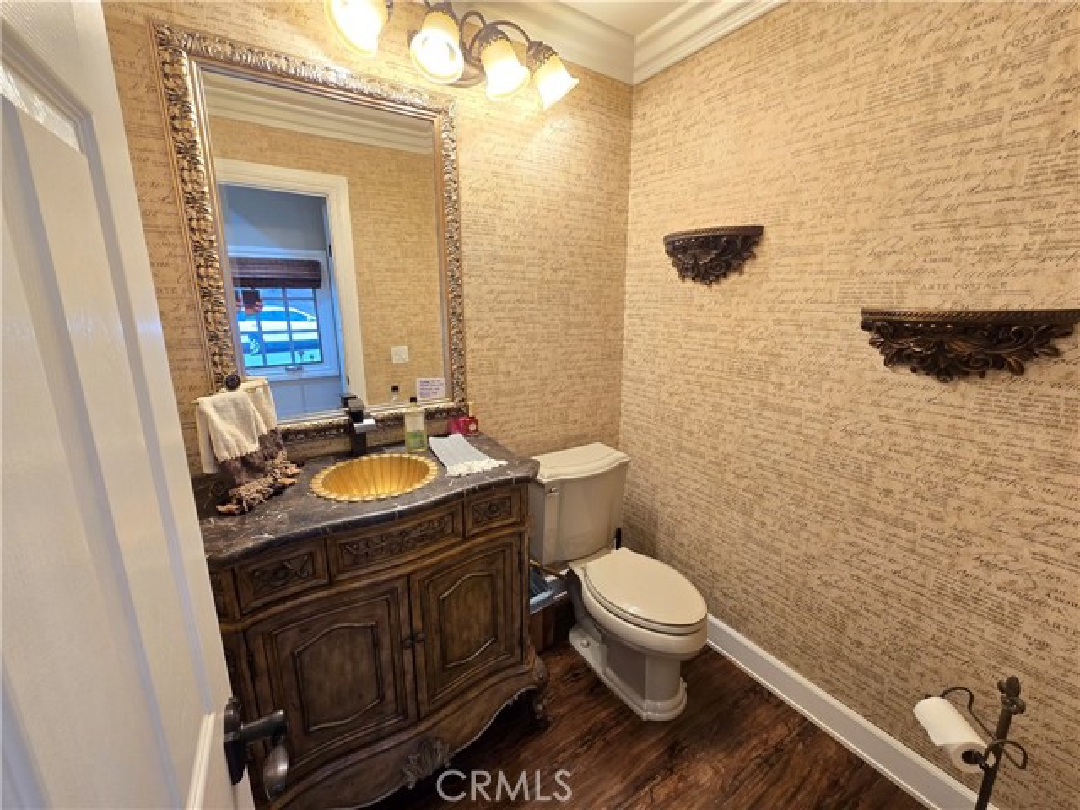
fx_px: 406
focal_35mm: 13
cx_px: 540
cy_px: 405
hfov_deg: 106.2
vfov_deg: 89.9
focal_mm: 2.2
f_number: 2.2
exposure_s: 1/60
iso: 250
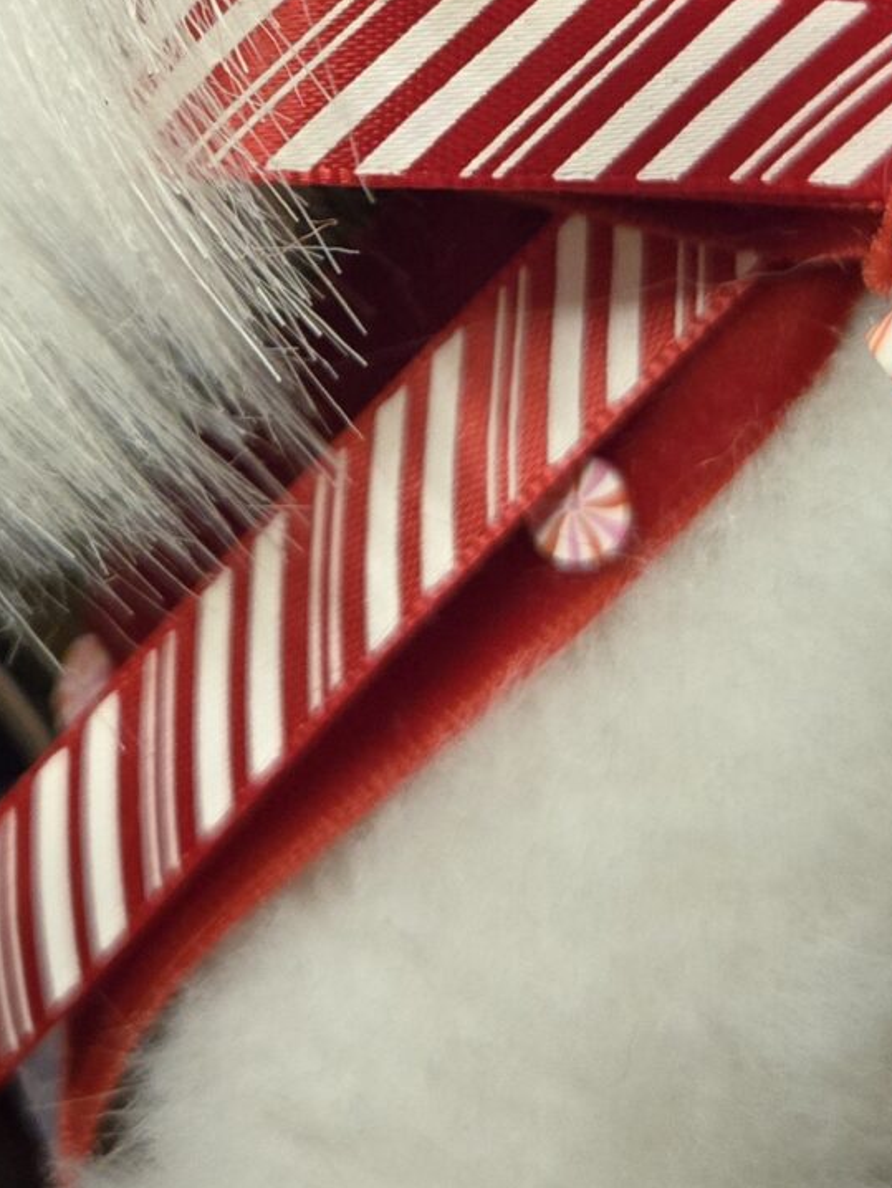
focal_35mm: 82
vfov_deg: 22.9
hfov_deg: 18.0
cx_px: 467
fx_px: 2816
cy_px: 15
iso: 1000
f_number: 1.8
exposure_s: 1/120
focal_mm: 5.4
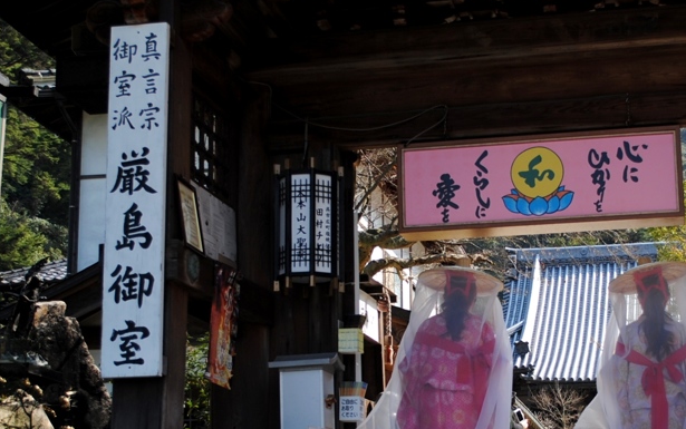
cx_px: 455
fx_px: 1381
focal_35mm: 74
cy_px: 295
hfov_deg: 27.7
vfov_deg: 17.6
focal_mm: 29
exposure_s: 1/320
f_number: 4.5
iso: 100
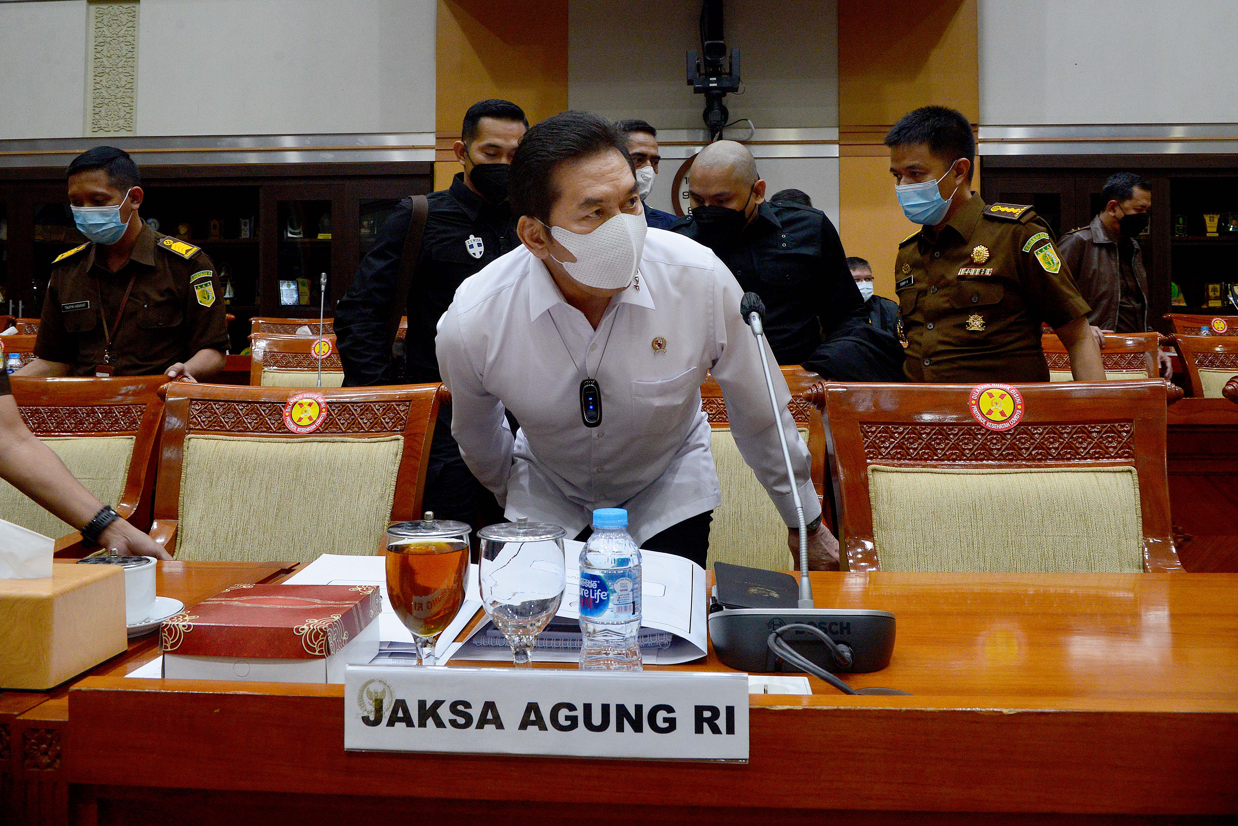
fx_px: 791
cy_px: 413
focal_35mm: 23
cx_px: 619
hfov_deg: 76.1
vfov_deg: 55.2
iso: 3200
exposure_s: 1/125
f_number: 8
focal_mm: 23
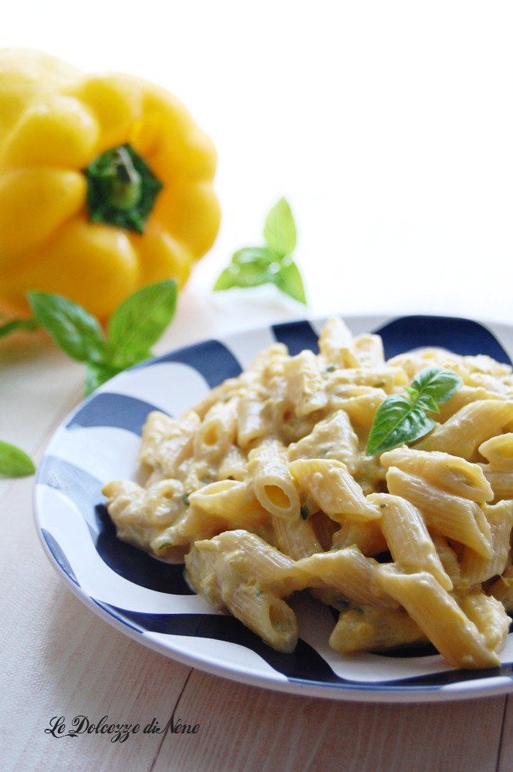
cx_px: 256
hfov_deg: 20.1
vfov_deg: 29.9
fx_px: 1445
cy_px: 386
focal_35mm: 68
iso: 450
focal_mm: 45
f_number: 5.3
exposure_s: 1/60
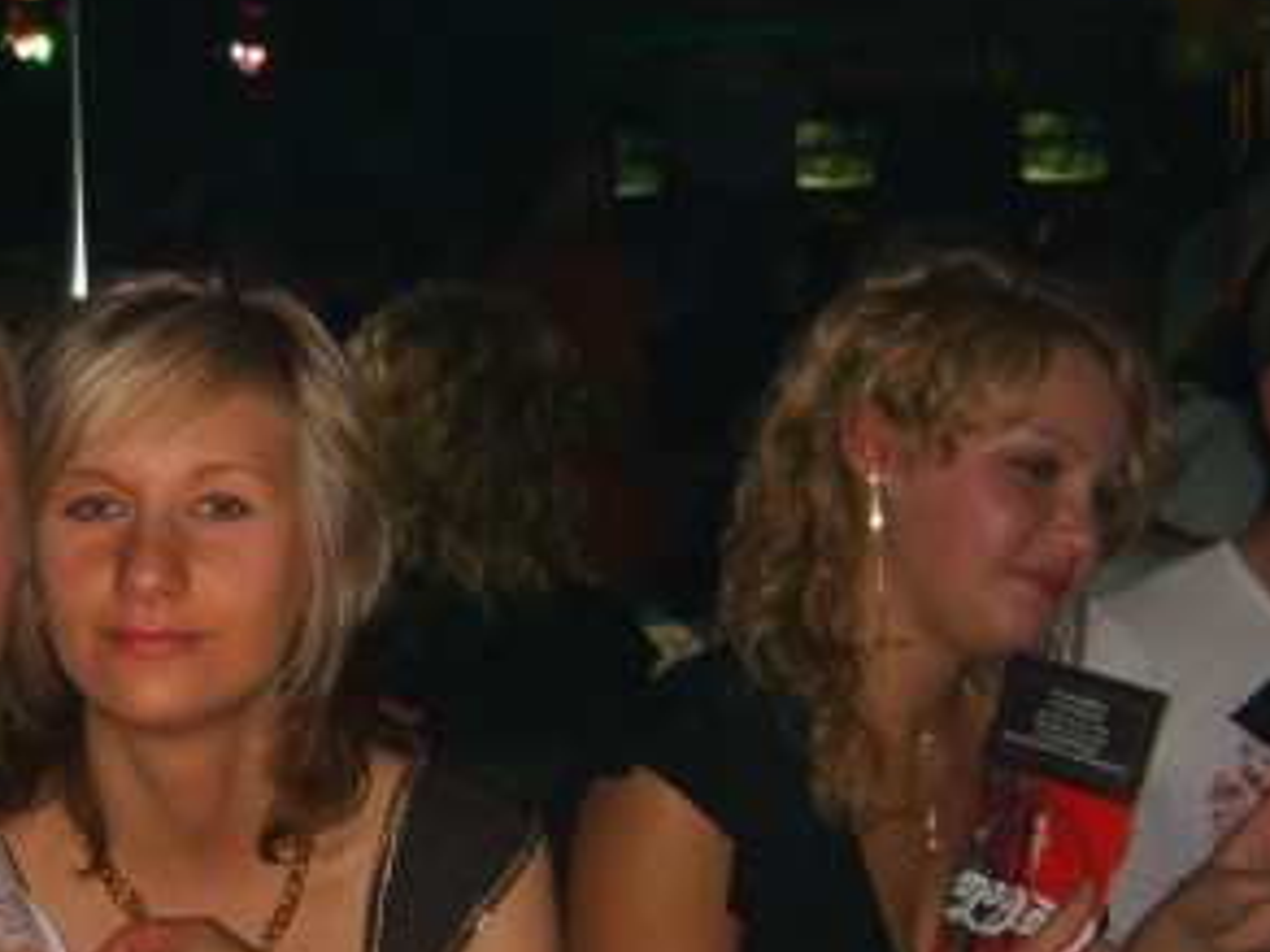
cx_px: 326
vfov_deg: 18.5
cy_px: 909
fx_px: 2862
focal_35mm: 78
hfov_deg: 24.8
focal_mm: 7.9
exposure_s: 1/60
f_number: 2.8
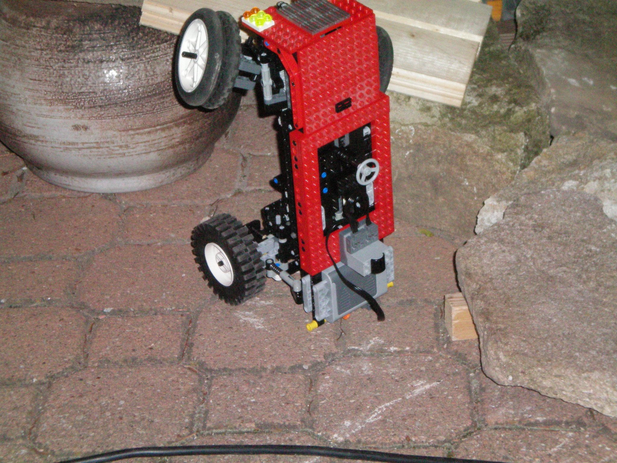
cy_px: 232
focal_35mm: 114
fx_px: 2032
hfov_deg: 17.3
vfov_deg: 13.0
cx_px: 308
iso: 400
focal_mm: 18.9
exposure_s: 1/125
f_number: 5.9
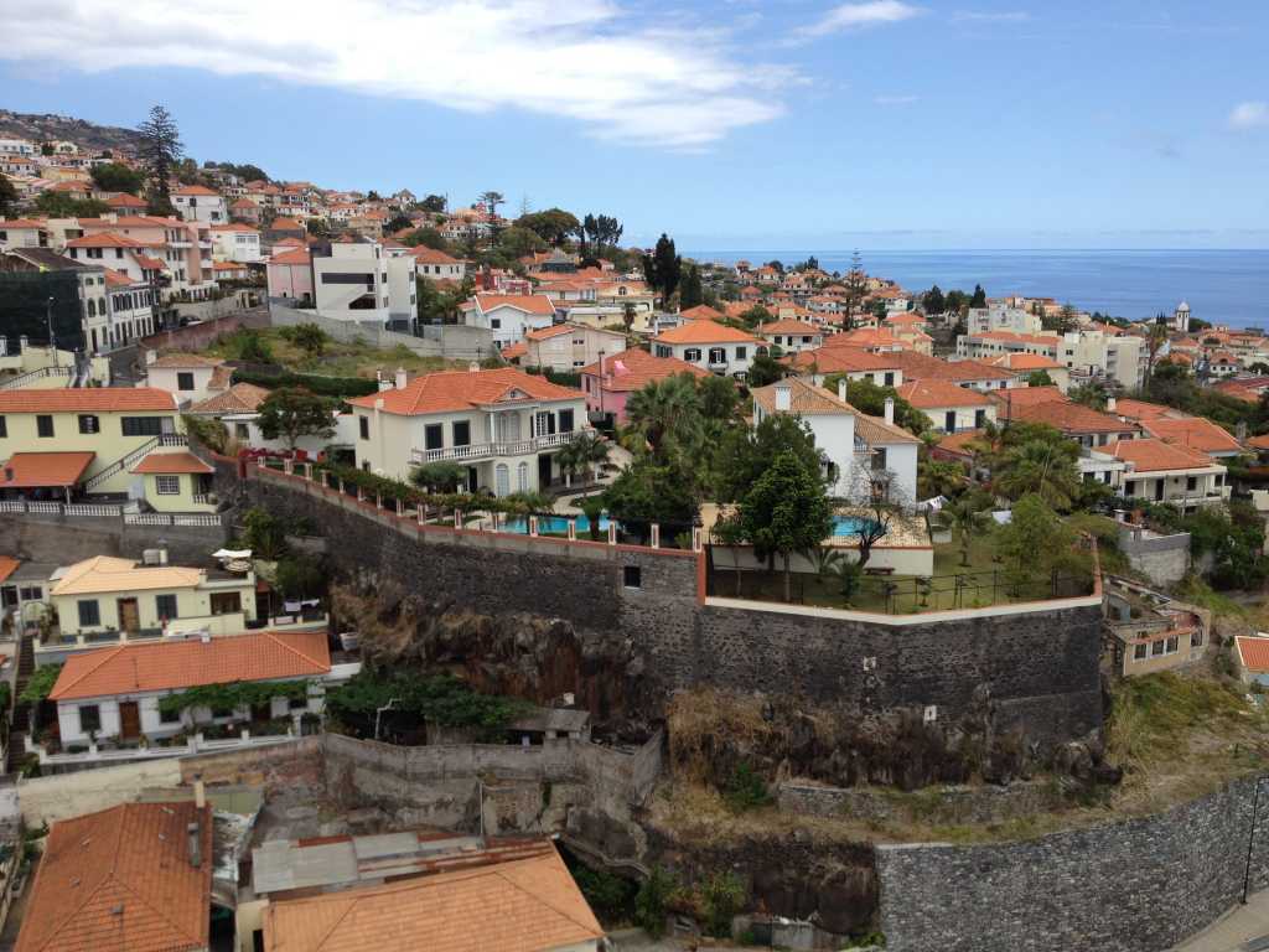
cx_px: 634
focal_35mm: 35
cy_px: 476
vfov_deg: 40.7
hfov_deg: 52.6
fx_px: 1283
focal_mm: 4.28
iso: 64
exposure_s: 1/1227
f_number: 2.4
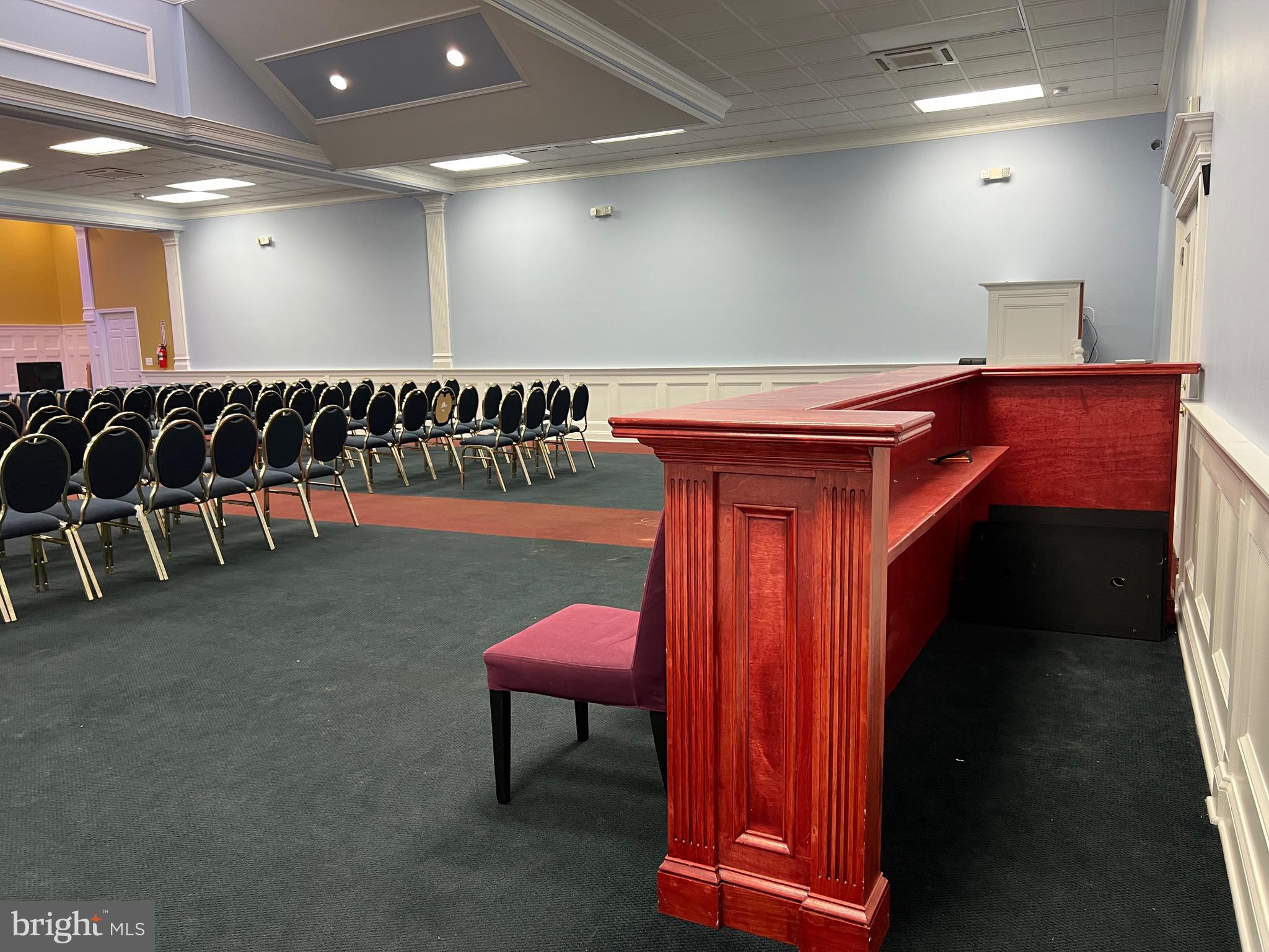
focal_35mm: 26
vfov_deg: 53.1
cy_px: 476
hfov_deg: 67.3
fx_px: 953
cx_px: 634
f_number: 1.5
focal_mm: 5.7
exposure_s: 1/57
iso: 80
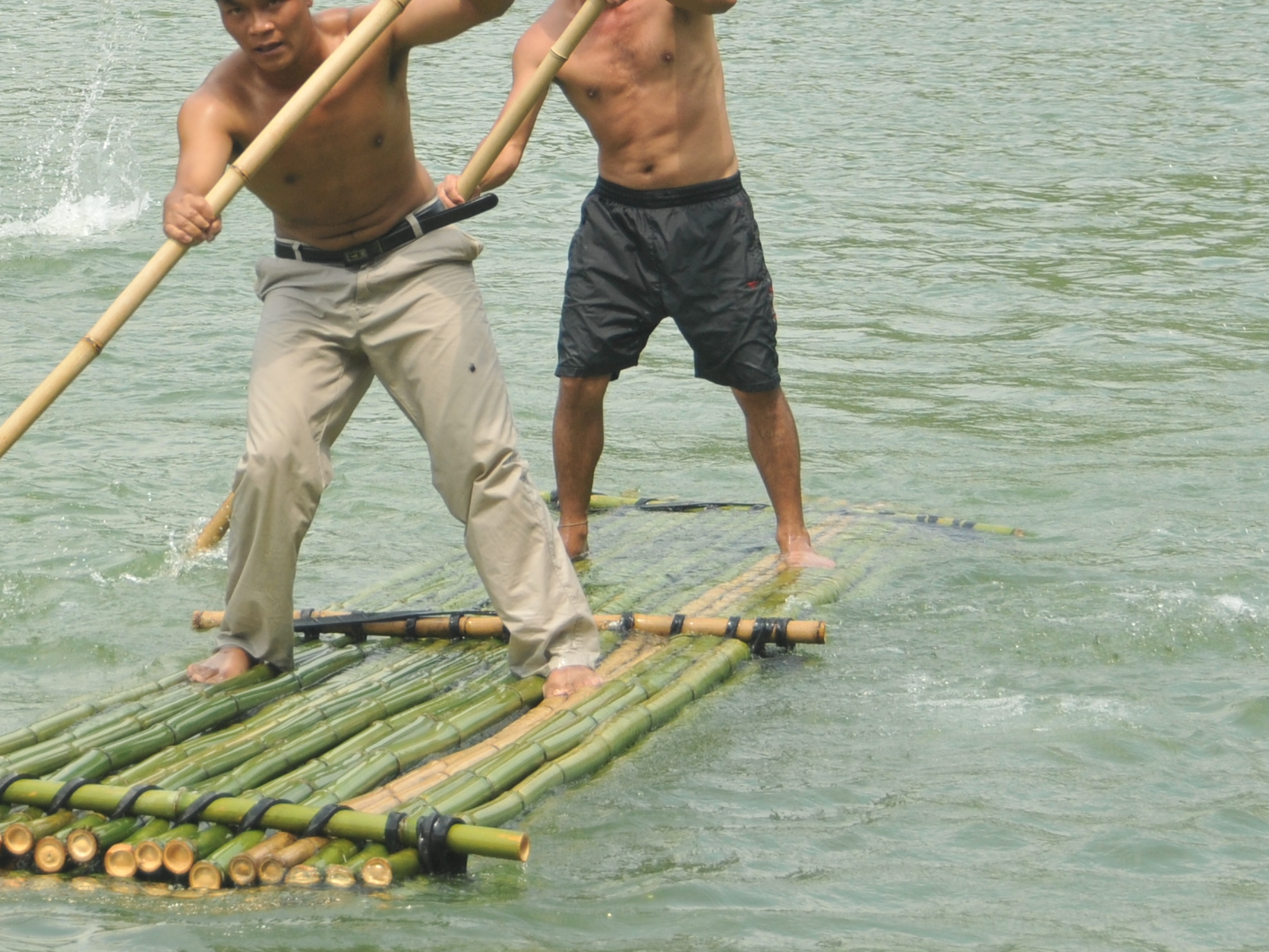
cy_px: -68
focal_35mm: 170
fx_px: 6233
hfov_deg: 11.5
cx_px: 24
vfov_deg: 8.7
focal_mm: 46
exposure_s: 1/500
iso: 200
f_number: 5.6
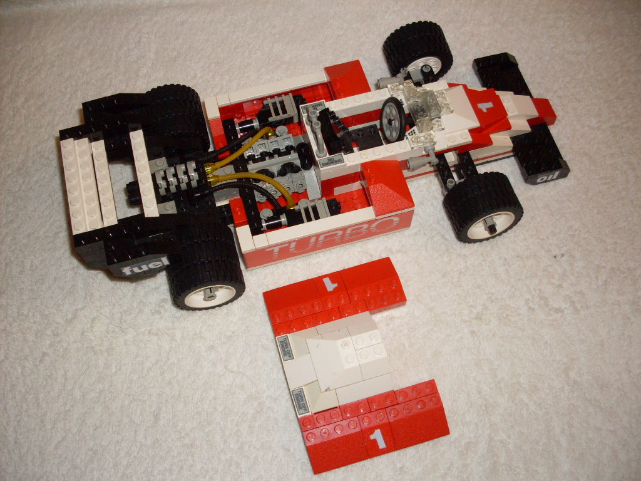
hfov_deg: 49.0
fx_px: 704
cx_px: 320
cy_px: 240
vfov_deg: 37.7
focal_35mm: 38
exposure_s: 1/45
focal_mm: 6.3
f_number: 2.8
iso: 100
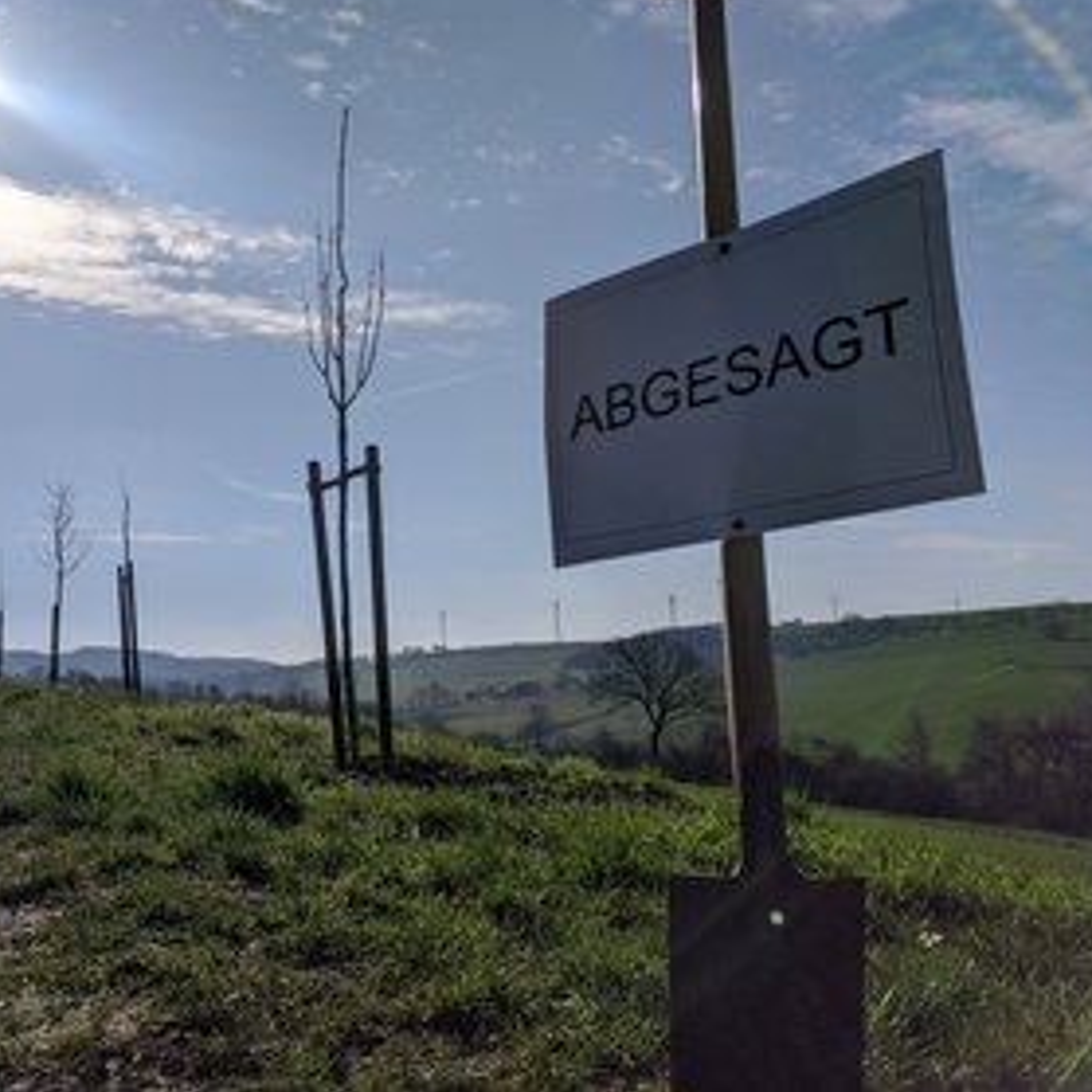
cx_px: 356
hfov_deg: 48.8
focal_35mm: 33
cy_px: 509
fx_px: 1178
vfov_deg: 49.7
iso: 123
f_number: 2
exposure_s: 1/31250
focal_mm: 4.67
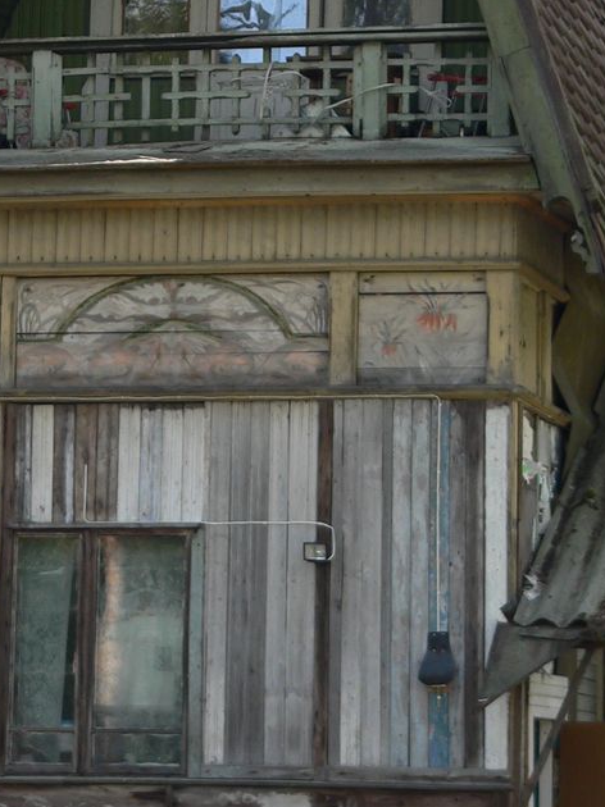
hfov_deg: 7.5
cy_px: 10
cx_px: 237
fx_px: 4640
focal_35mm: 199
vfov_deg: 9.9
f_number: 3.3
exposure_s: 1/100
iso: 80
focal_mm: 15.7
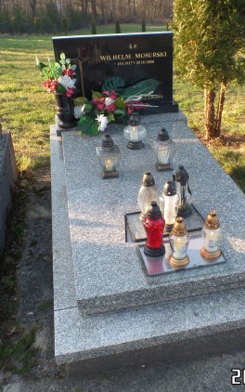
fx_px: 395
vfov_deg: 52.7
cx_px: 157
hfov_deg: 34.2
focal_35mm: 37
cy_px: 186
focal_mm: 4.1
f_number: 3.5
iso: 100
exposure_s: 1/125
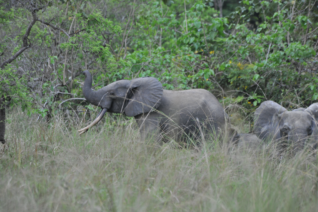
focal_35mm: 92
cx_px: 159
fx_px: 813
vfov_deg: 14.9
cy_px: 106
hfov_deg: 22.1
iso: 1000
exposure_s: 1/500
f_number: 4.8
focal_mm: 92
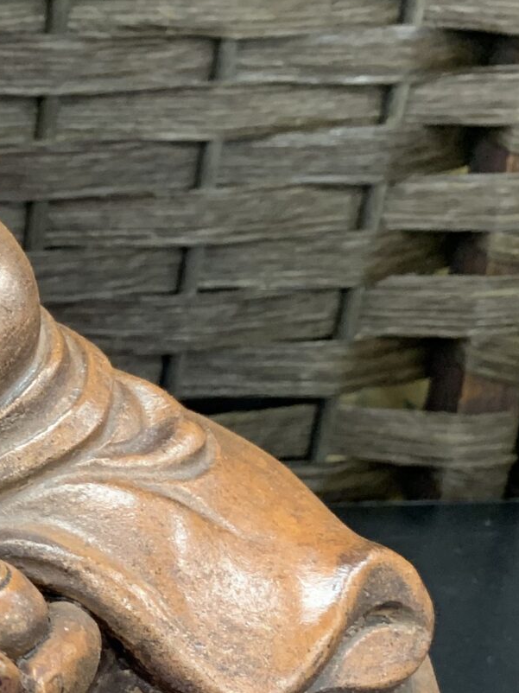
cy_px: 501
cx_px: -330
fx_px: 1660
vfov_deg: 23.4
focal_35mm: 83
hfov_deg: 15.8
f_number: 1.8
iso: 250
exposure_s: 1/50
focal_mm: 4.25
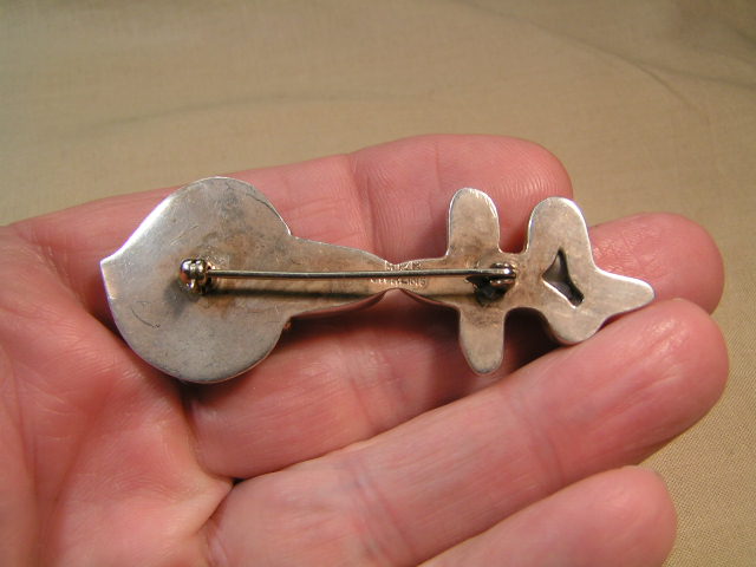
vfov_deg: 37.7
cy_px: 284
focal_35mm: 38
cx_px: 378
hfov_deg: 49.0
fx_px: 830
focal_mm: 5.8
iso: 50
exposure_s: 1/50
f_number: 4.5
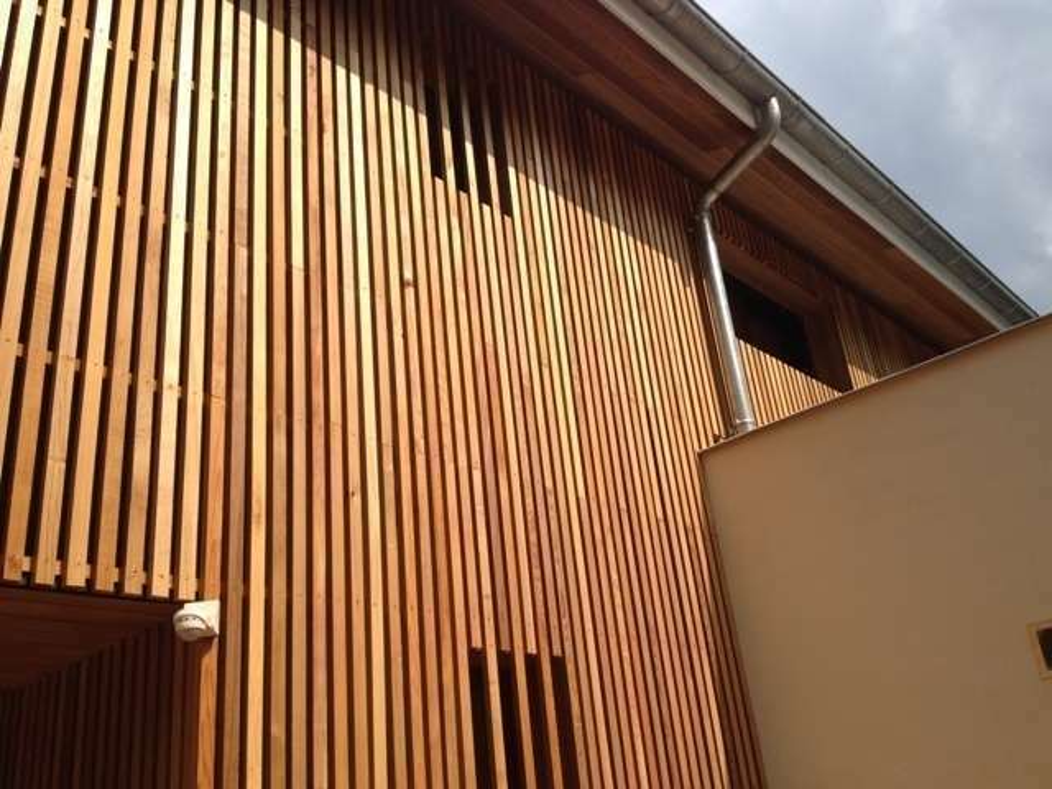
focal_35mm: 35
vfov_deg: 40.7
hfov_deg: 52.6
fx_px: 1064
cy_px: 394
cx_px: 526
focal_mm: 4.28
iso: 50
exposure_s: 1/1534
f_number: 2.4
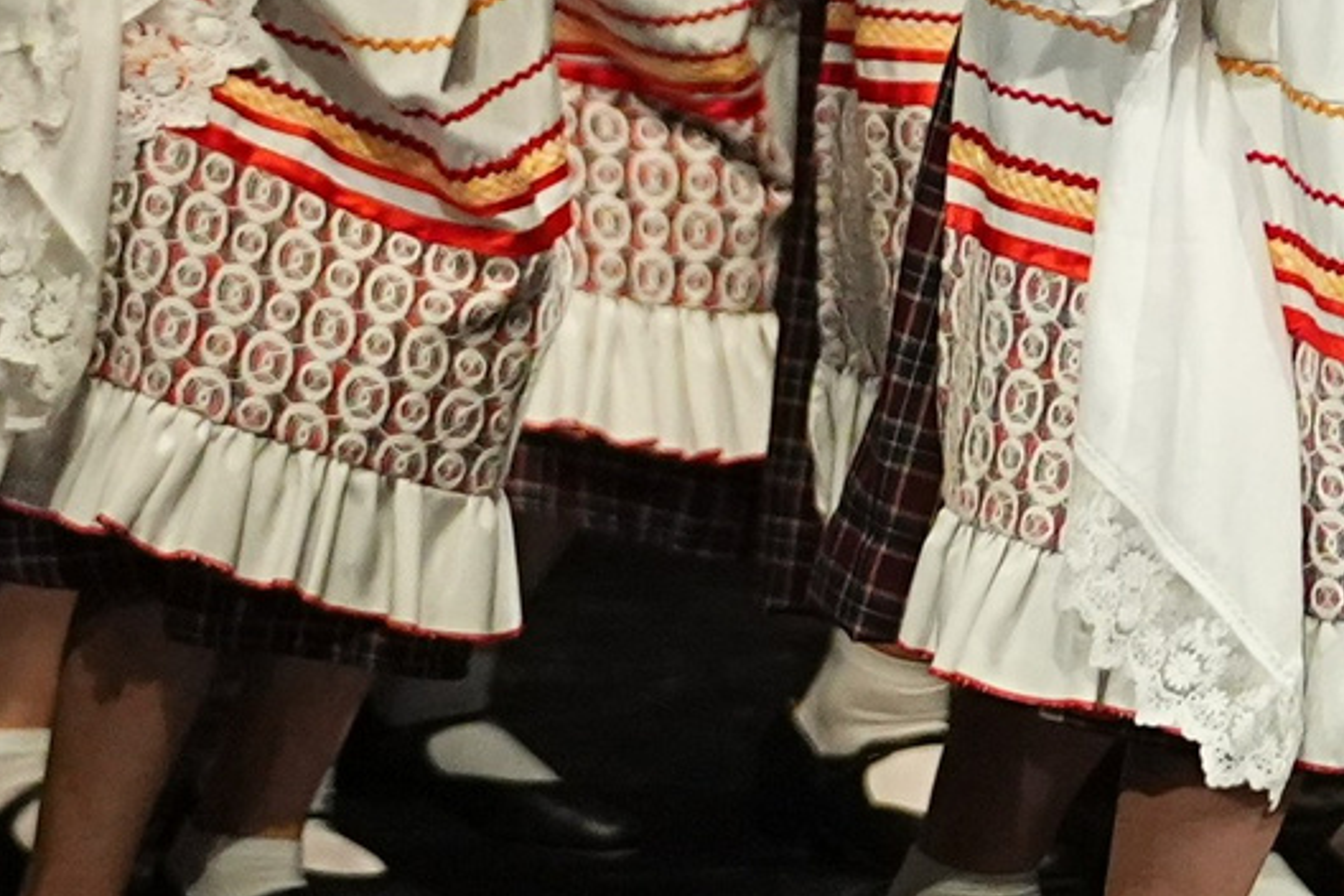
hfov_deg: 2.0
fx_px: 38562
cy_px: -638
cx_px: 896
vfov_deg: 1.3
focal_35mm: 1033
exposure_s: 1/400
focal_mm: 142
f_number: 2.8
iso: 3200
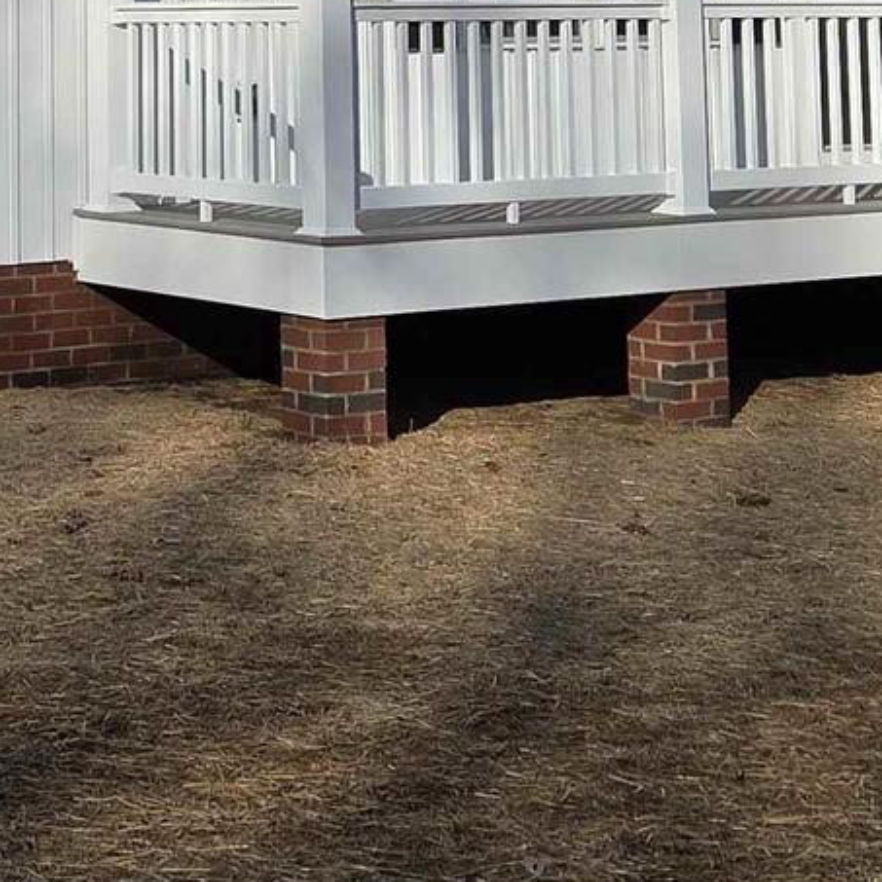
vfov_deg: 17.9
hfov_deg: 18.6
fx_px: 2652
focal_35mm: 92
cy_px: -183
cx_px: 117
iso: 80
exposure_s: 1/5862
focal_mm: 5.4
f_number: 1.8
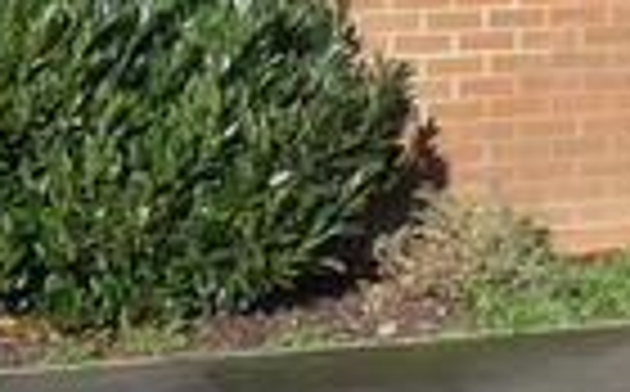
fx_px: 2794
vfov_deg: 7.5
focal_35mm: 163
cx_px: 801
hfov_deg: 12.5
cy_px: -514
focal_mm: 3.7
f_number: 3.2
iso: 80
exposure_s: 1/800
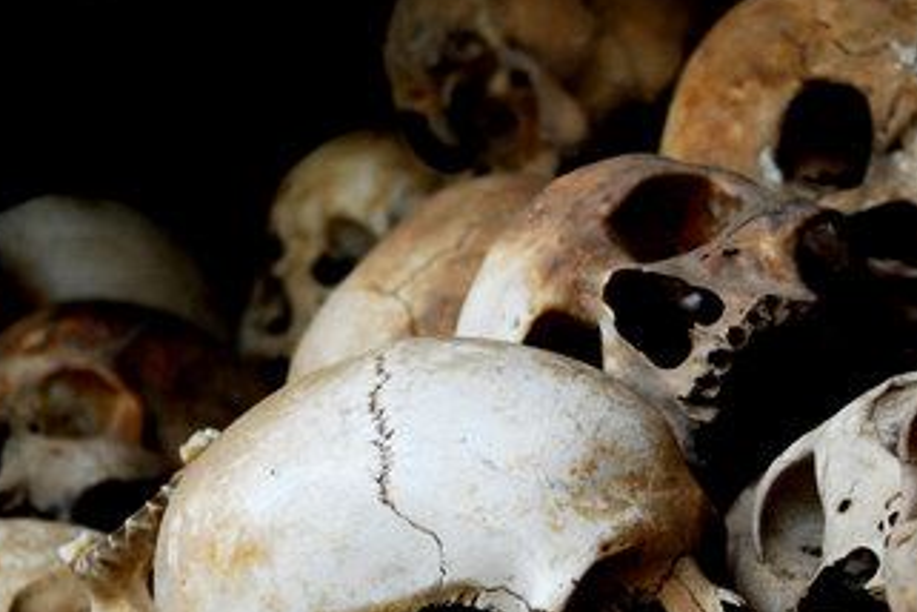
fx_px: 3311
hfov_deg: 15.8
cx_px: 463
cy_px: 352
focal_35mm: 130
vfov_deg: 10.5
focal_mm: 72
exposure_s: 1/320
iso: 800
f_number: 8
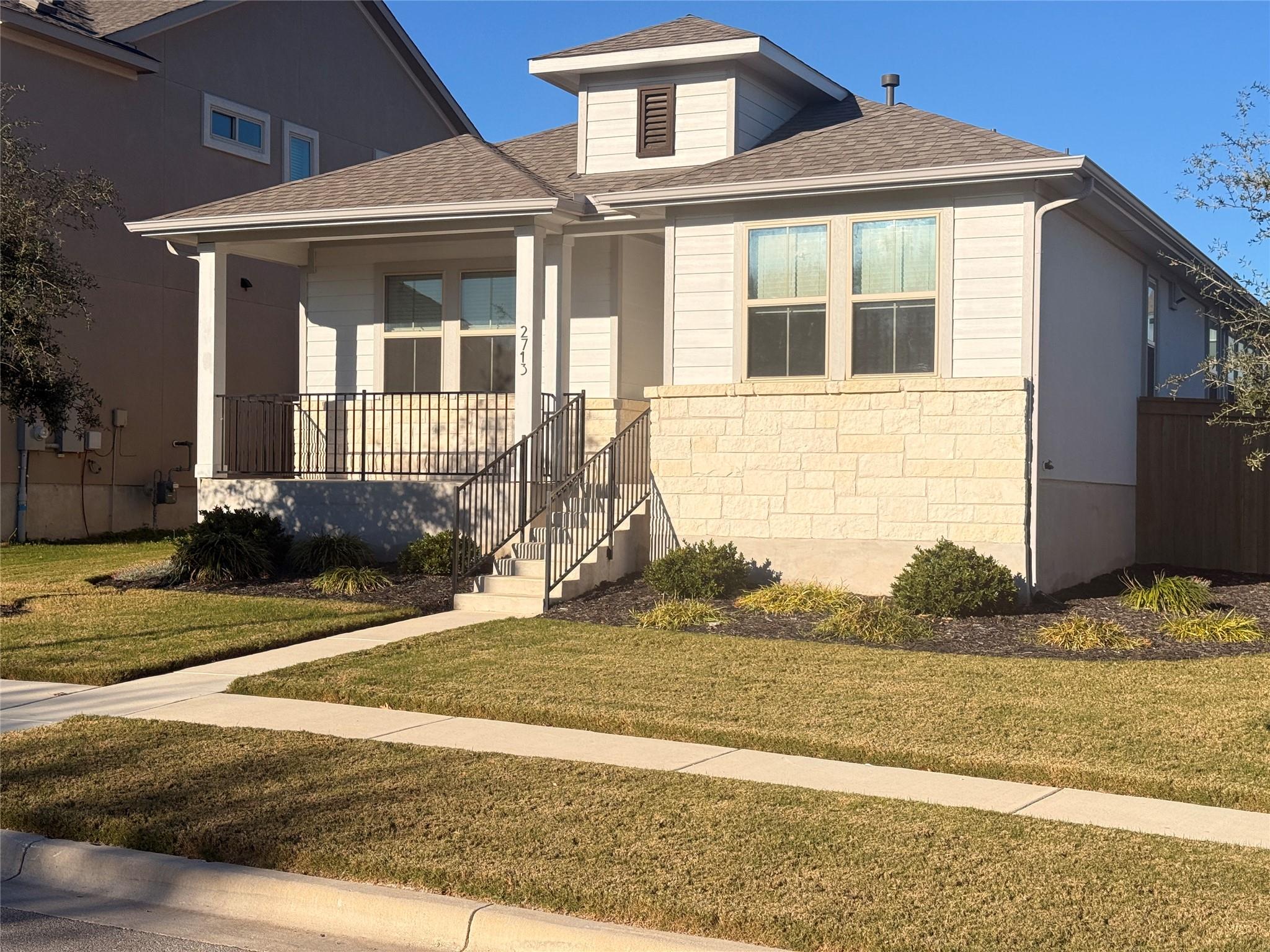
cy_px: 476
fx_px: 1761
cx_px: 635
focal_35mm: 48
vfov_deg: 30.3
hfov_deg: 39.7
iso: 64
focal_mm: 6.76
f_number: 1.78
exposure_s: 1/5208
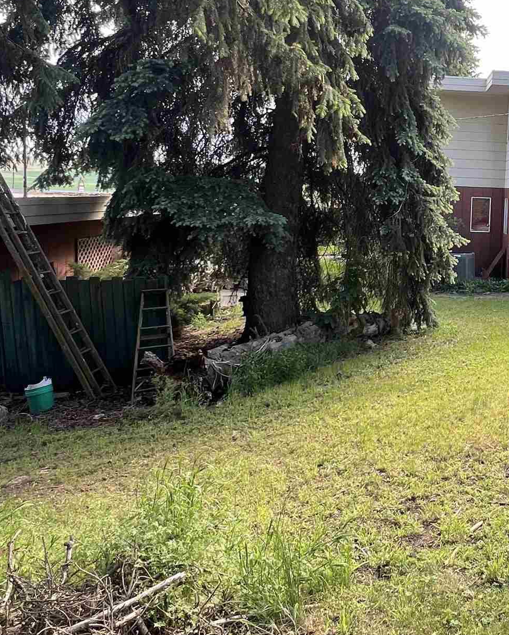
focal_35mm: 32
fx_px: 602
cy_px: 226
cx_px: 466
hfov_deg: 41.8
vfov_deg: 54.8
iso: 40
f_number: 1.8
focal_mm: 1.57
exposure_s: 1/99
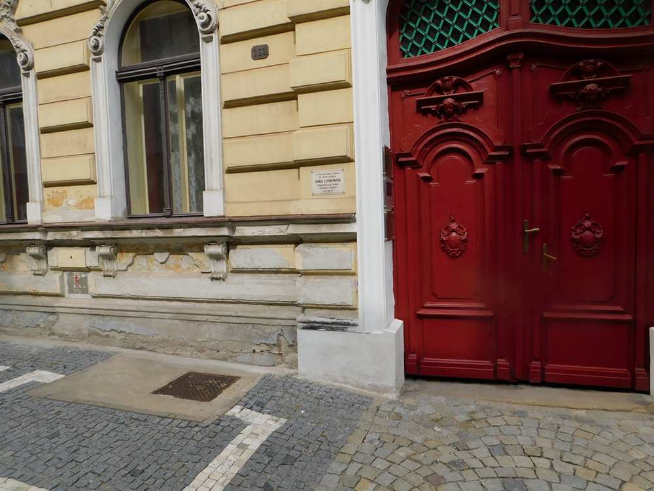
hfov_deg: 73.9
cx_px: 327
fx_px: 435
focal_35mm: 23
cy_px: 246
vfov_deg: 58.9
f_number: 3
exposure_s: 1/1250
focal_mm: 4
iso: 125
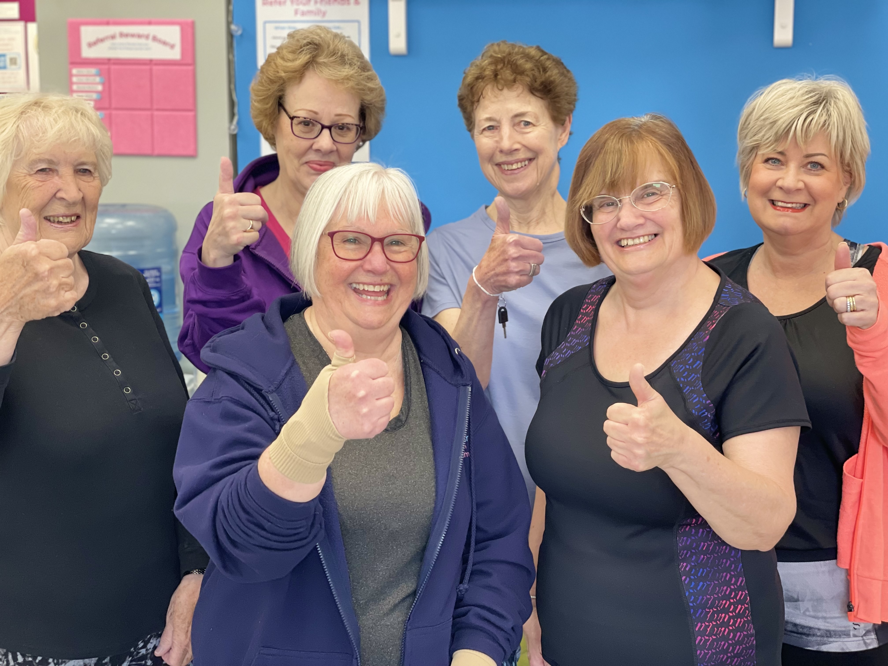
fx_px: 1334
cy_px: 333
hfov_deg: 36.8
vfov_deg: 28.0
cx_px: 444
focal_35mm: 52
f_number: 2
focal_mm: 6
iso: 125
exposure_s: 1/100
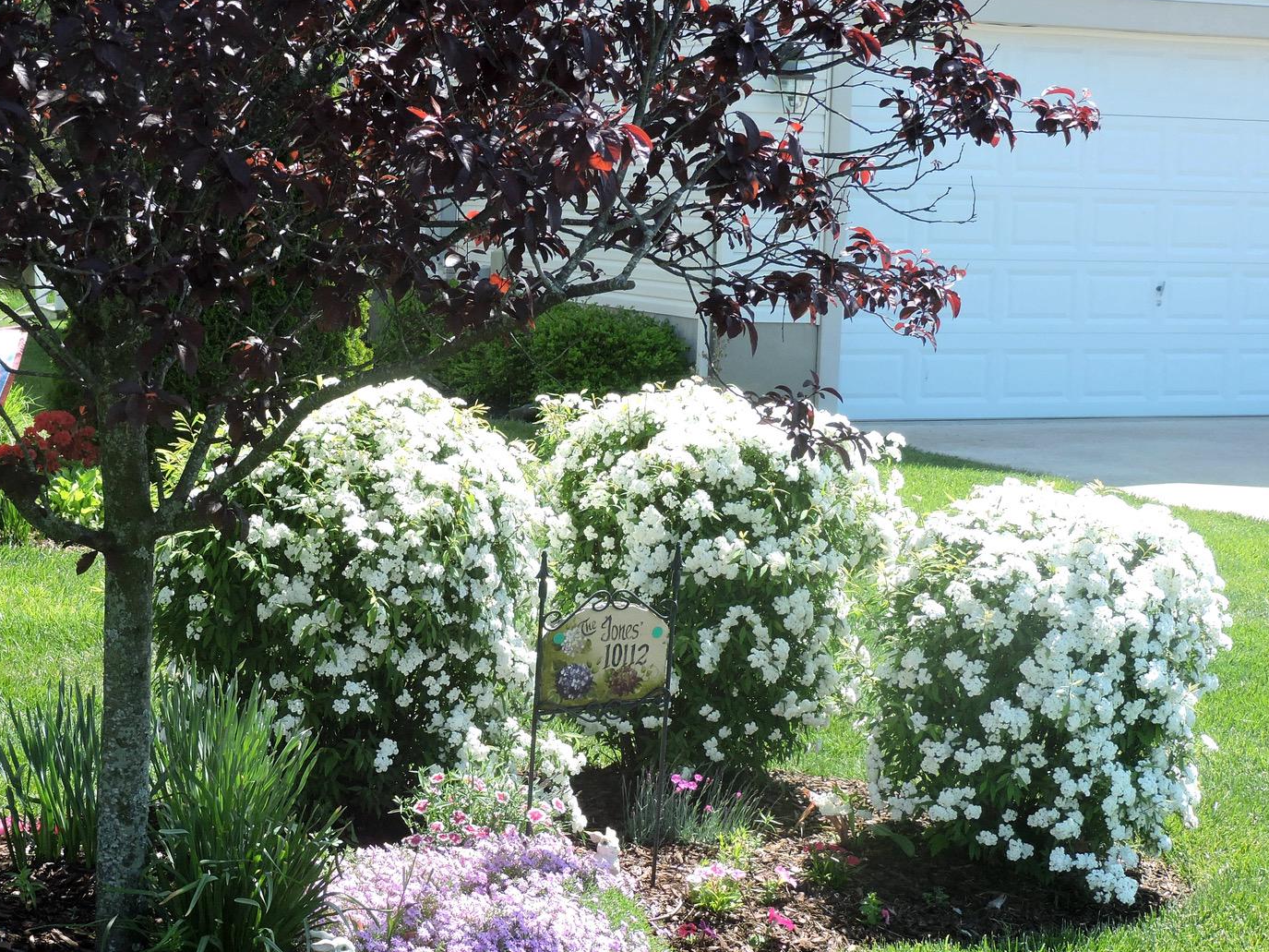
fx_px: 2566
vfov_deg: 20.9
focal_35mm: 70
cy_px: 643
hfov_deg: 27.6
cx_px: 420
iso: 100
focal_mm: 8.4
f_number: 3.5
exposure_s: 1/320
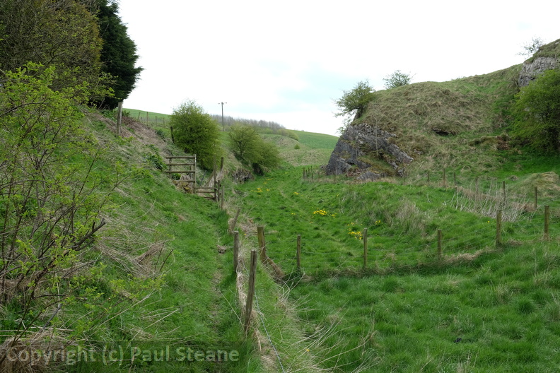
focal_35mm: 31
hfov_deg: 60.3
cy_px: 186
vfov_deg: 42.3
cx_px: 280
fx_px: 482
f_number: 5.6
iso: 200
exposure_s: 1/280
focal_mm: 20.5
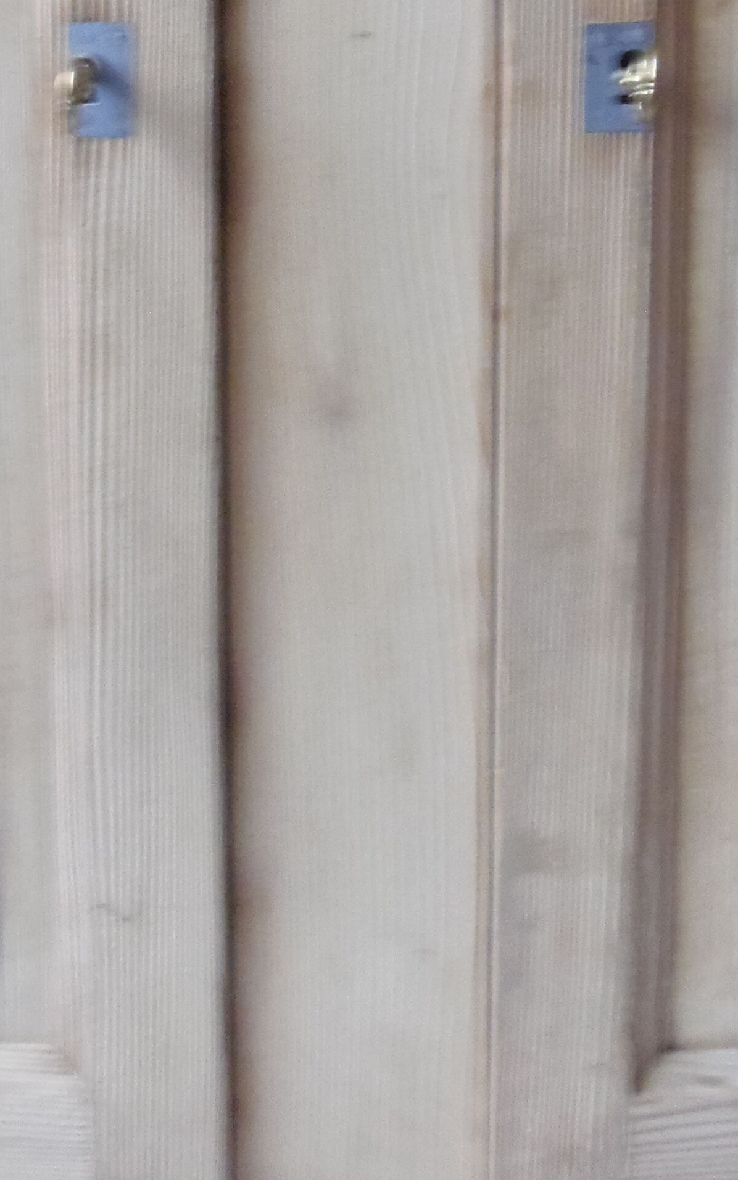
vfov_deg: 31.8
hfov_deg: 22.7
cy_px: -97
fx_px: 1835
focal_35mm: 57
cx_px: 275
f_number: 2.9
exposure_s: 1/15
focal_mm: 4.3
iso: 400
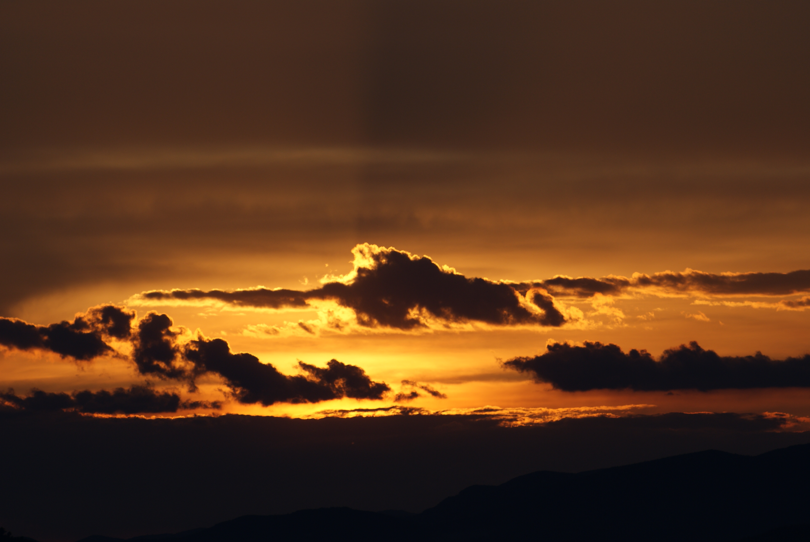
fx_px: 6082
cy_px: 271
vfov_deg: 5.1
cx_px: 405
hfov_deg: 7.6
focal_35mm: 270
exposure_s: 1/320
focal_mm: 180
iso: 100
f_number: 7.1
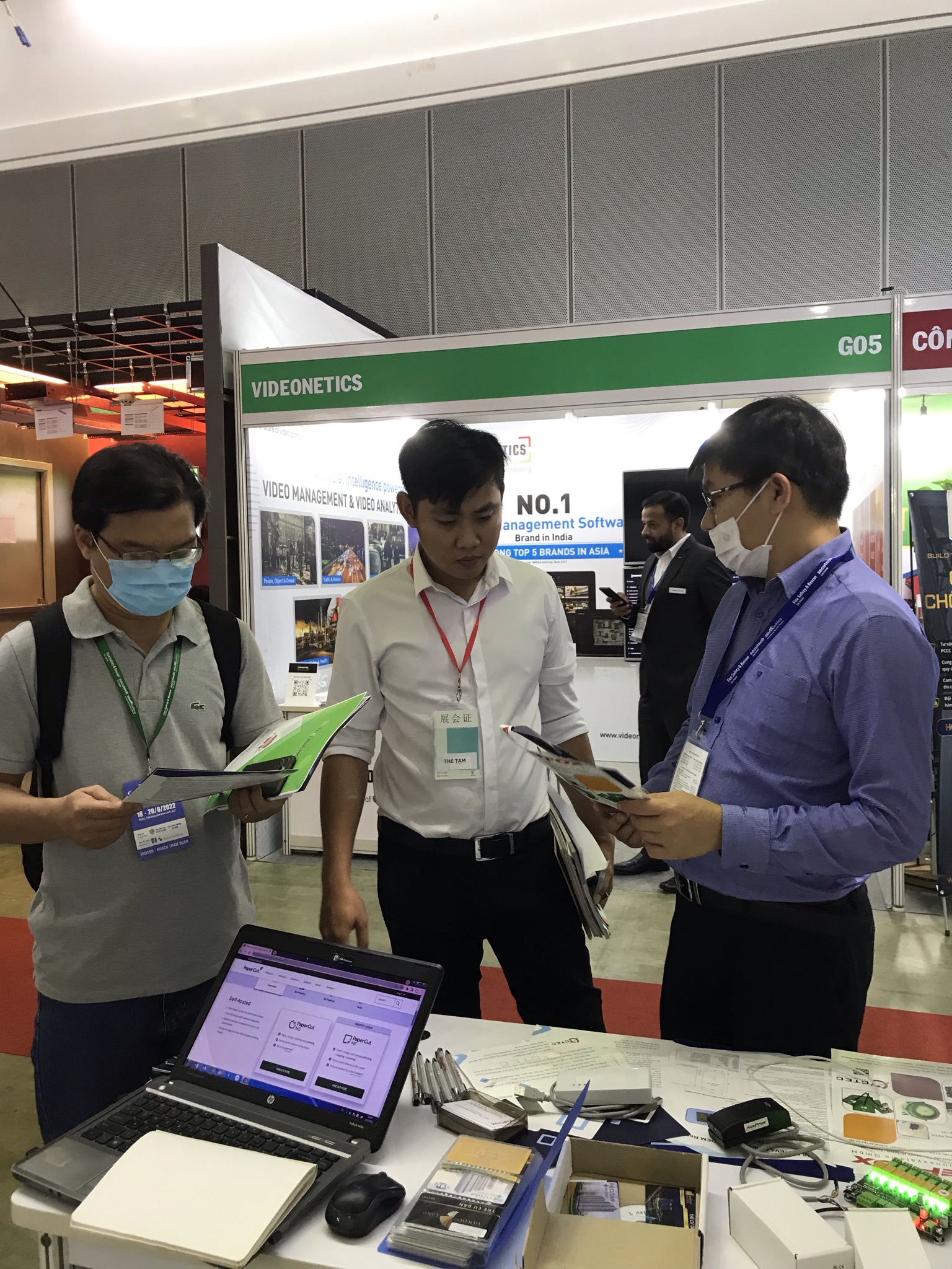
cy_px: 634
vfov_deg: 63.4
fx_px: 1027
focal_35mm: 28
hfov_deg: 49.7
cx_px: 476
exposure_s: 1/17
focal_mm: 3.99
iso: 40
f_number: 1.8
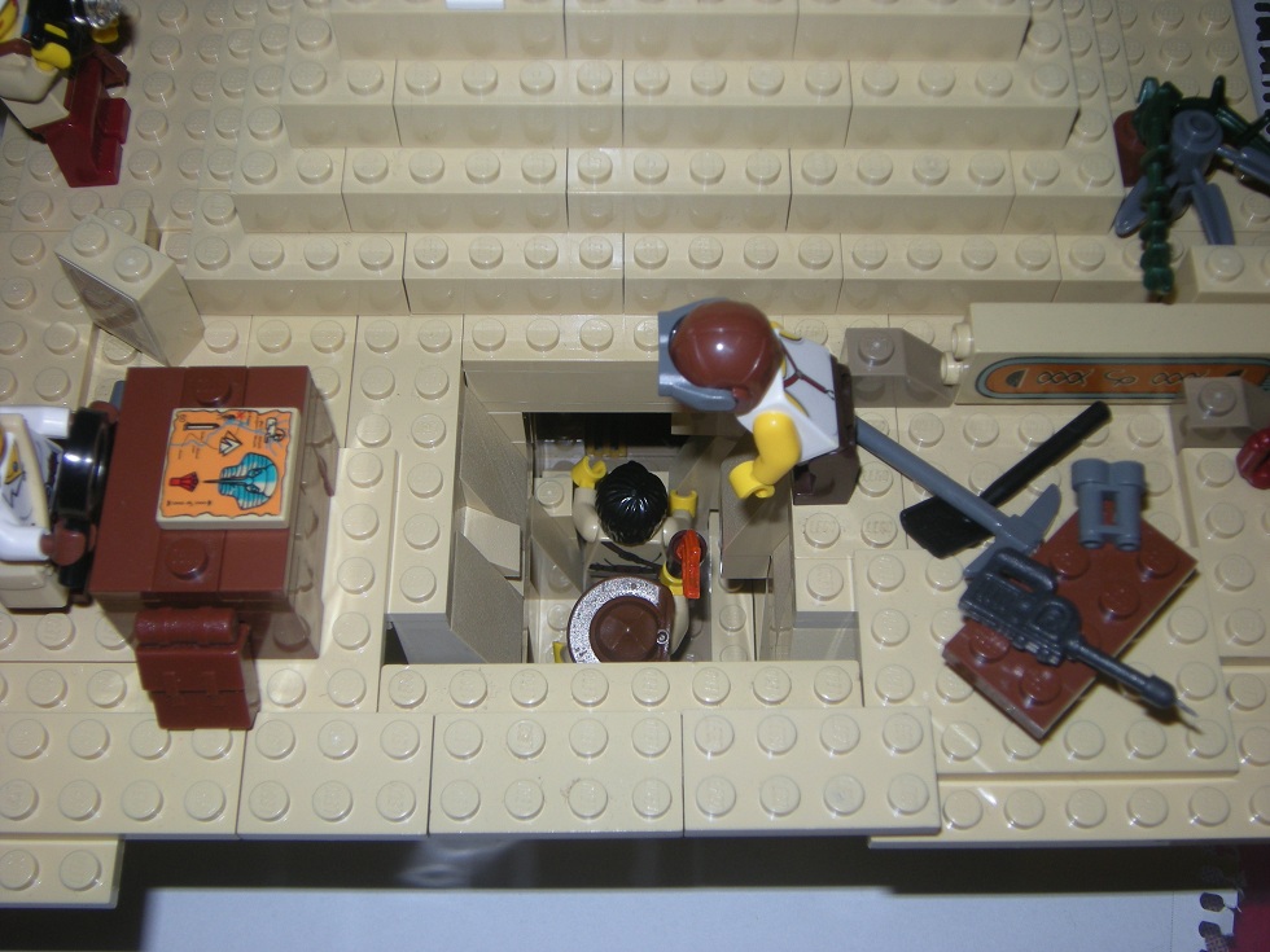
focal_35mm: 45
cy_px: 476
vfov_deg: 32.2
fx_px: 1651
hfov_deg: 42.1
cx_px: 635
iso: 64
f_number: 3.5
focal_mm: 7.5
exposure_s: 1/60
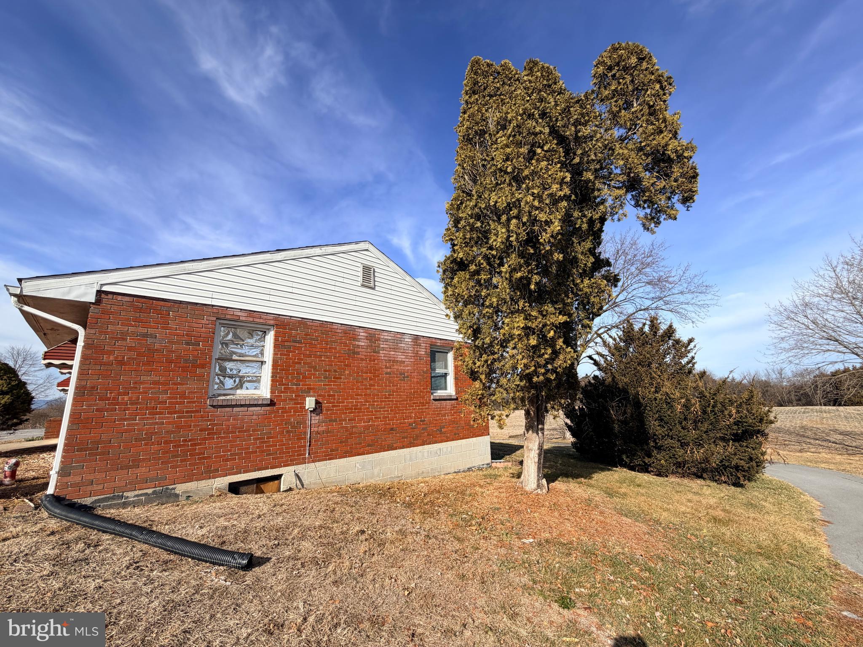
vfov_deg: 85.7
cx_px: 432
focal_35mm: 14
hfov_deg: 102.1
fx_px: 349
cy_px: 324
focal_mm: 2.22
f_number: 2.2
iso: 25
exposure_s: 1/770
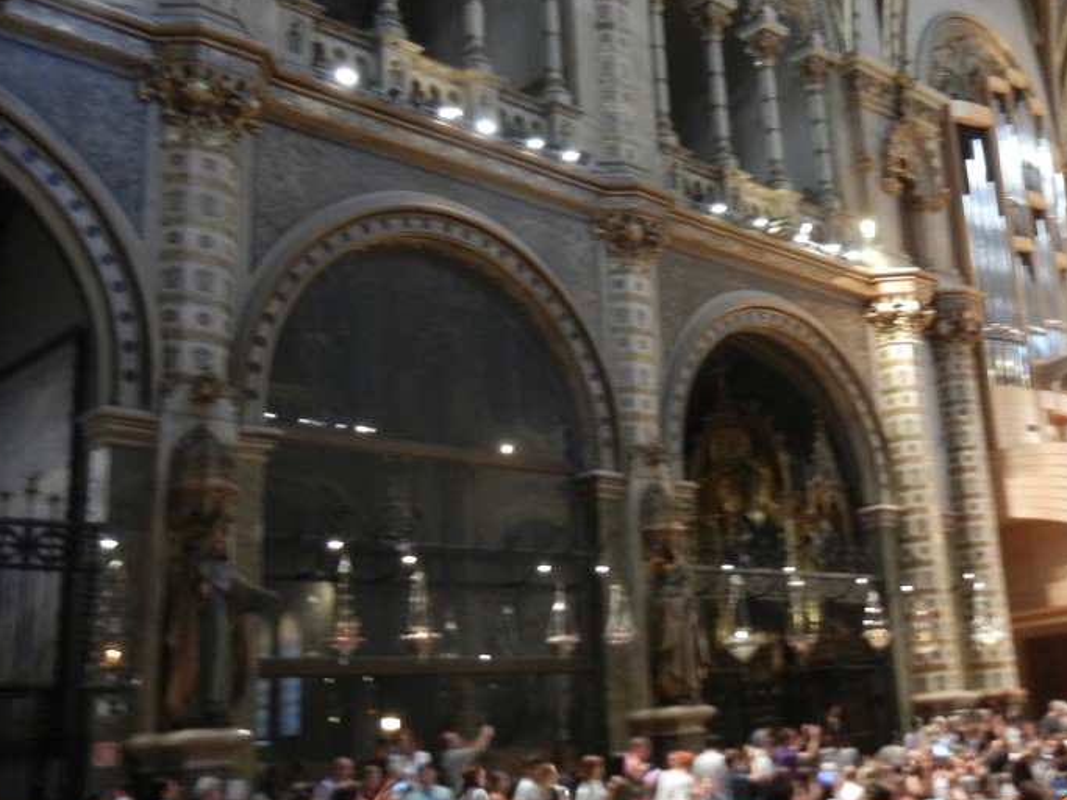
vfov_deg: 32.1
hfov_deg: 41.3
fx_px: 1387
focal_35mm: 45
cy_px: 341
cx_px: 750
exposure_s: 1/5
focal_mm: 5.4
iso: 400
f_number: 3.5
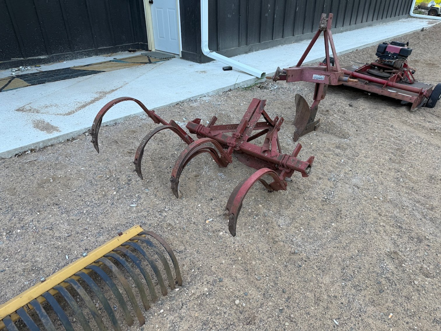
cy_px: 166
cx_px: 220
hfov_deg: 71.6
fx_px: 306
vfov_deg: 56.8
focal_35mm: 24
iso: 64
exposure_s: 1/180
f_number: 1.78
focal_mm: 6.76
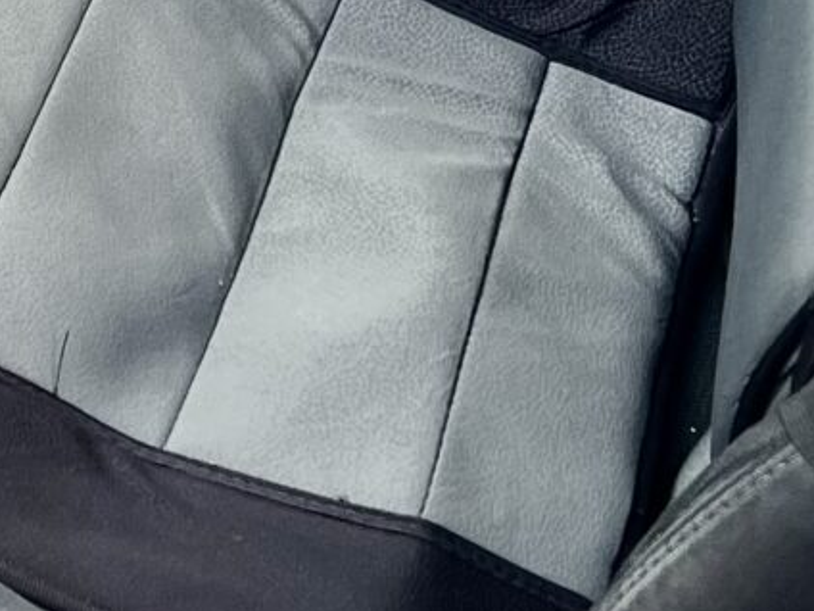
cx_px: -136
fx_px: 3692
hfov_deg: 12.3
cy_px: -438
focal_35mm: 157
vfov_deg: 9.1
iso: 40
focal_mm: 5.7
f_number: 1.5
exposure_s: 1/237
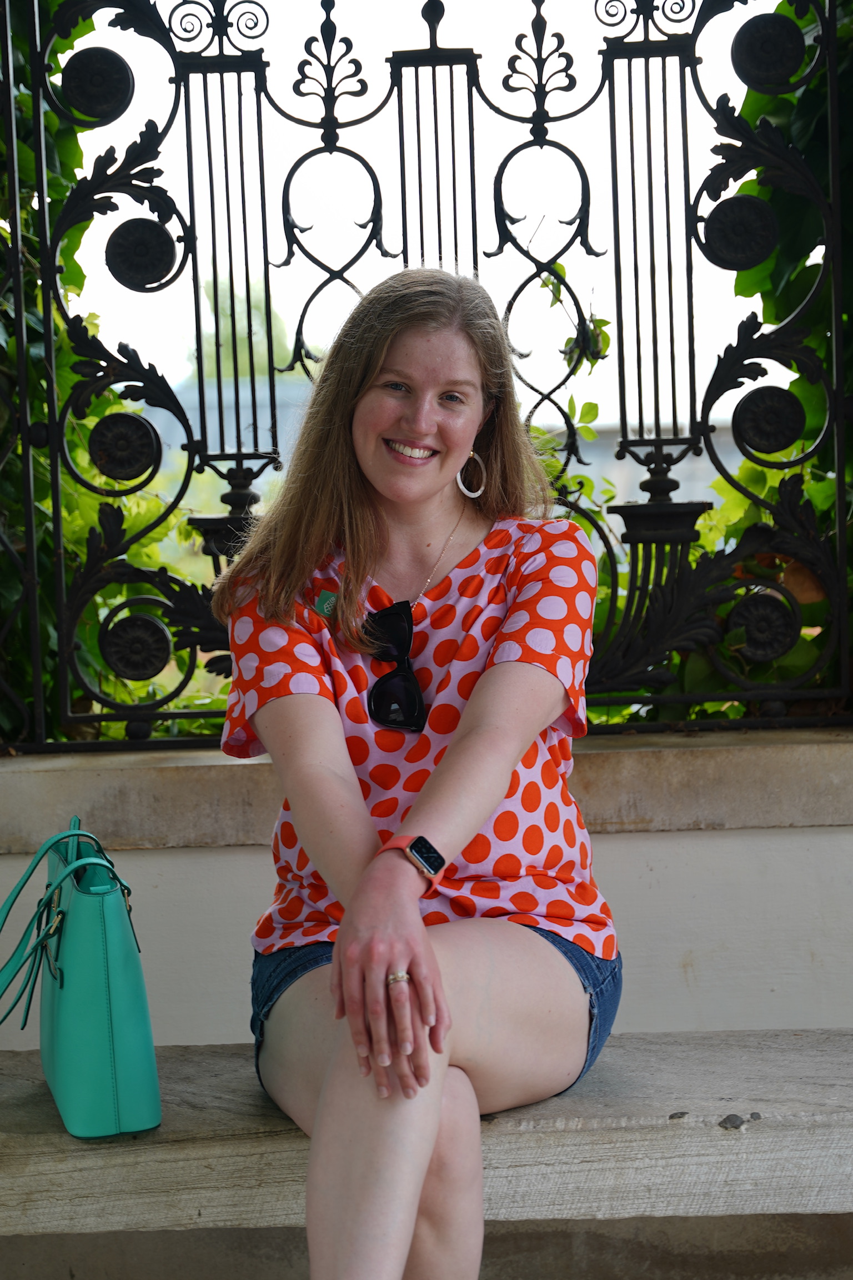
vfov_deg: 25.1
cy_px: 640
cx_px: 426
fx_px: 2879
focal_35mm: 81
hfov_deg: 16.9
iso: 64
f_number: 2.8
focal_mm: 54.3
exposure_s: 1/25
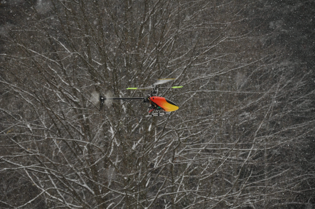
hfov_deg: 13.1
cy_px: 104
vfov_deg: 8.7
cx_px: 158
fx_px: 1376
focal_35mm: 158
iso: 800
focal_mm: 105
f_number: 5.6
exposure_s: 1/500
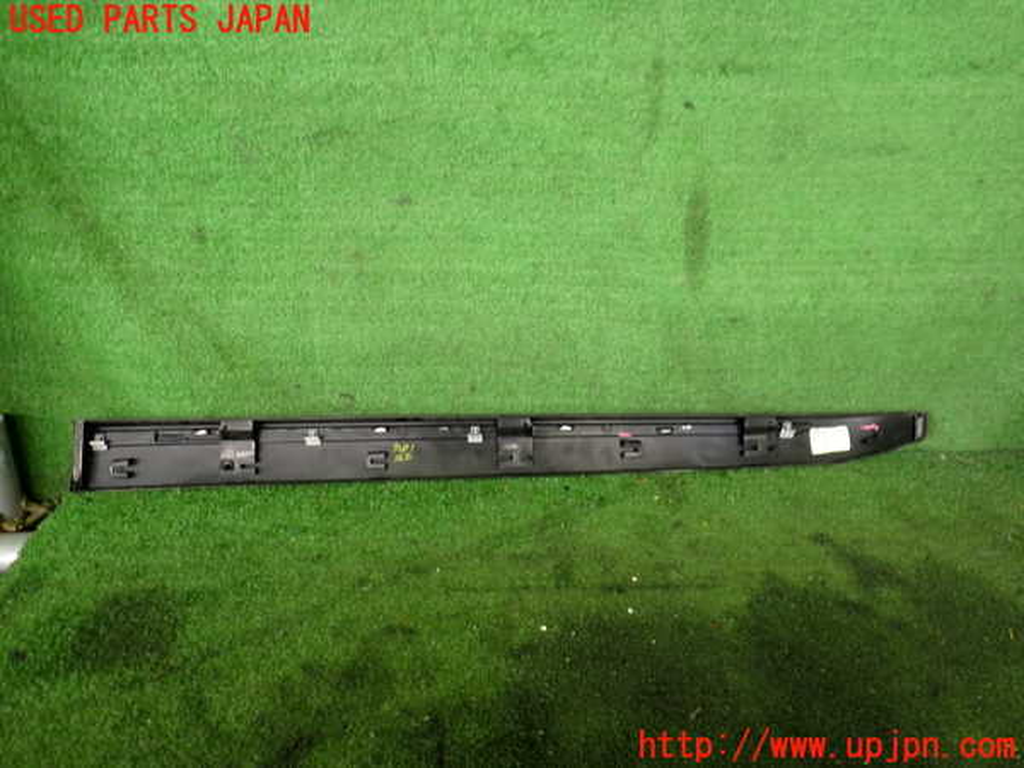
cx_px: 512
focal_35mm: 30
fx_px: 887
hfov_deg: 60.0
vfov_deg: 46.8
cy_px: 384
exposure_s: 1/50
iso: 200
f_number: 2.3
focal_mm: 5.4
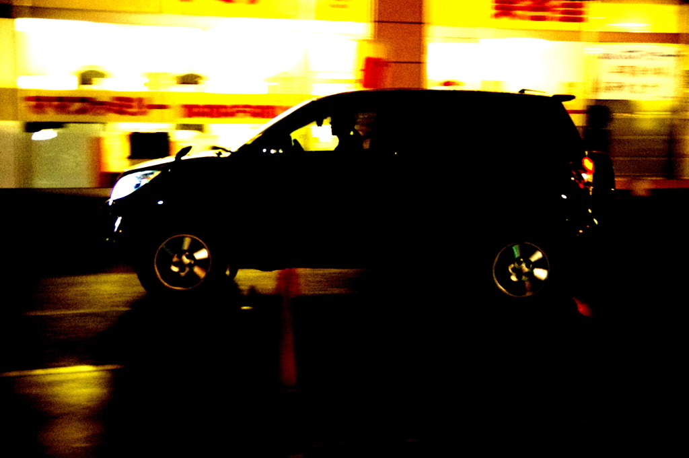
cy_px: 229
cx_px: 344
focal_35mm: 51
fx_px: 975
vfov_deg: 26.4
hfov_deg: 38.9
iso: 6400
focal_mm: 34.38
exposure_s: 1/30
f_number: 2.8
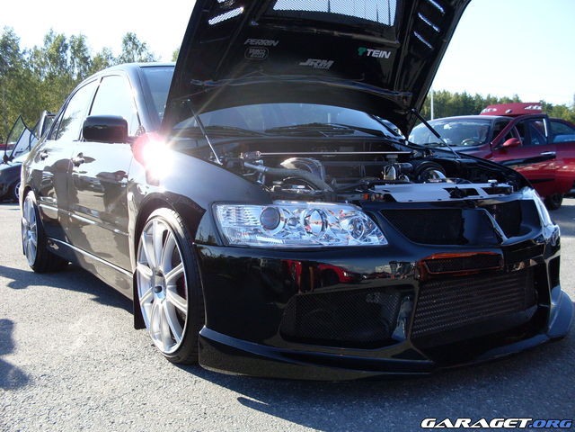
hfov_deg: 49.0
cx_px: 288
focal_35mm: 38
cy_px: 216
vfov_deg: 37.7
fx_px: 631
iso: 80
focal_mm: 6.3
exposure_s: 1/500
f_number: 2.8
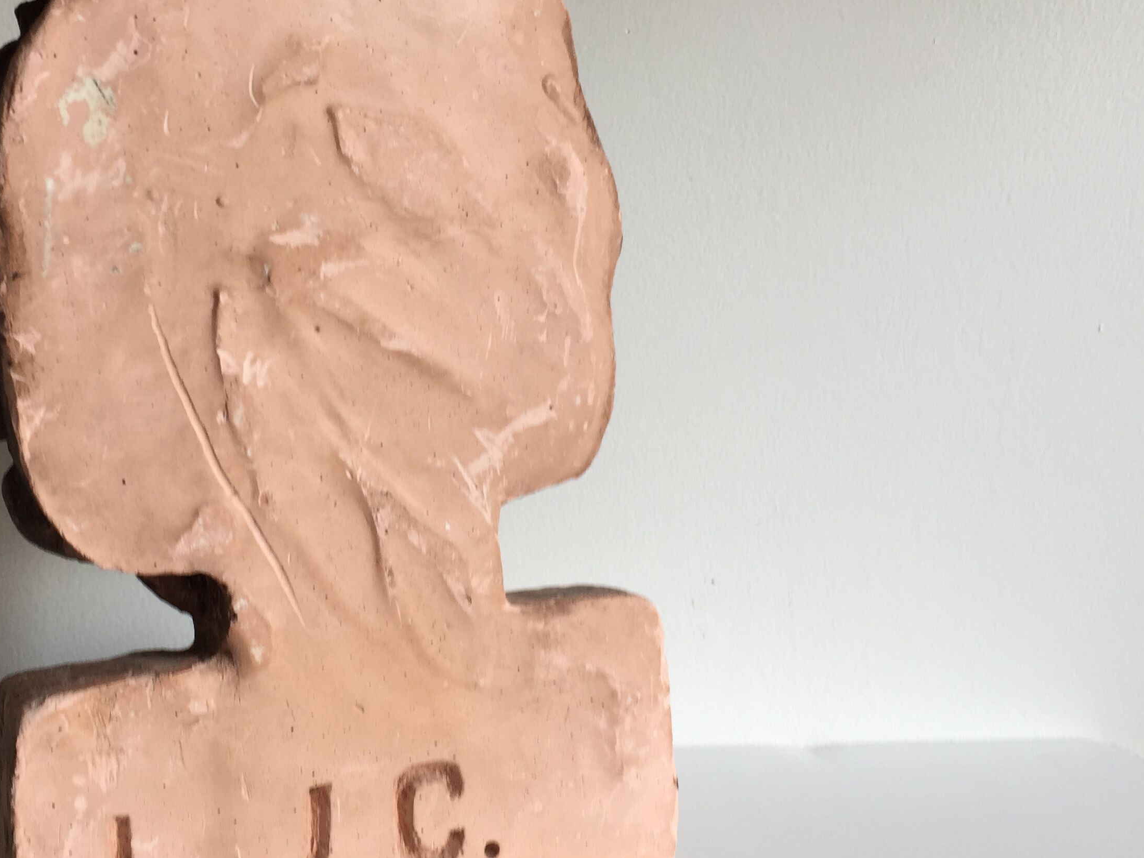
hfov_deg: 42.8
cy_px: 444
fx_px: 1421
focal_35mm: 43
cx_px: 318
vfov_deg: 33.6
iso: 32
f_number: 2.2
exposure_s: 1/50
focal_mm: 4.15
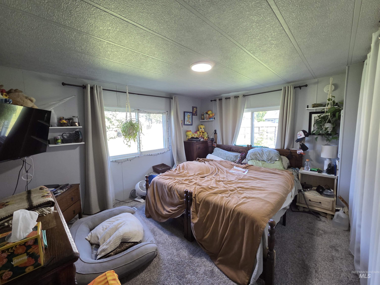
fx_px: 143
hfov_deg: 106.2
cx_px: 190
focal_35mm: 13
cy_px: 142
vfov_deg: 89.9
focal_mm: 2.2
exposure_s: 1/60
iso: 200
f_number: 2.2
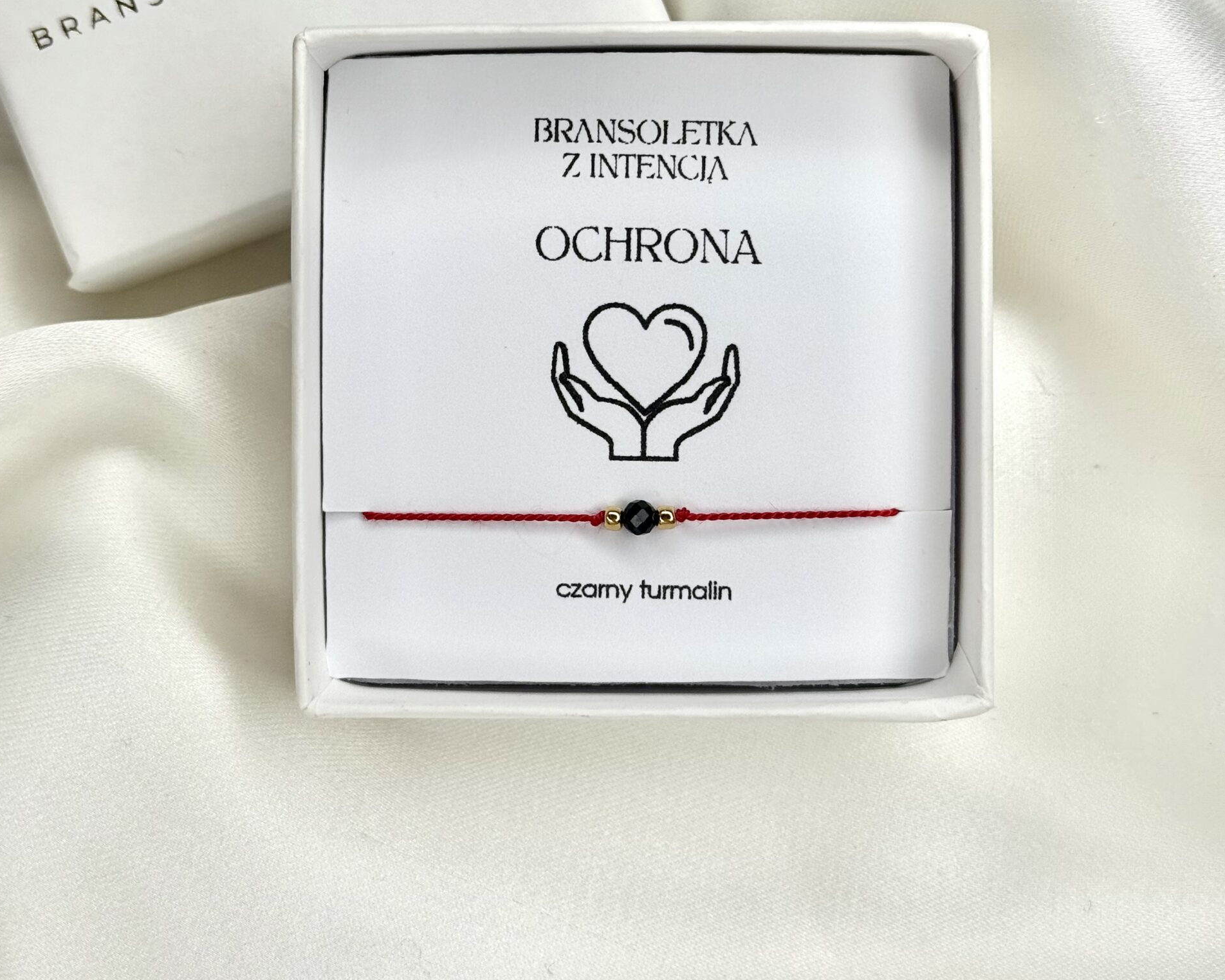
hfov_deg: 30.0
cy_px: 345
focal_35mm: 63
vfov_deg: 24.1
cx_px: 611
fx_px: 2284
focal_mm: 6.76
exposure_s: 1/1429
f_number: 1.78
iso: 64
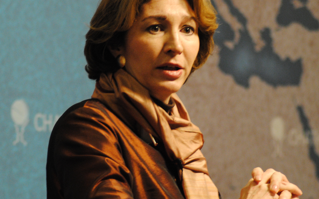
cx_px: 181
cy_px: 101
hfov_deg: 6.3
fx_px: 2902
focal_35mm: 334
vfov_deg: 3.9
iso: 800
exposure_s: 1/60
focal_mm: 135
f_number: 4.2
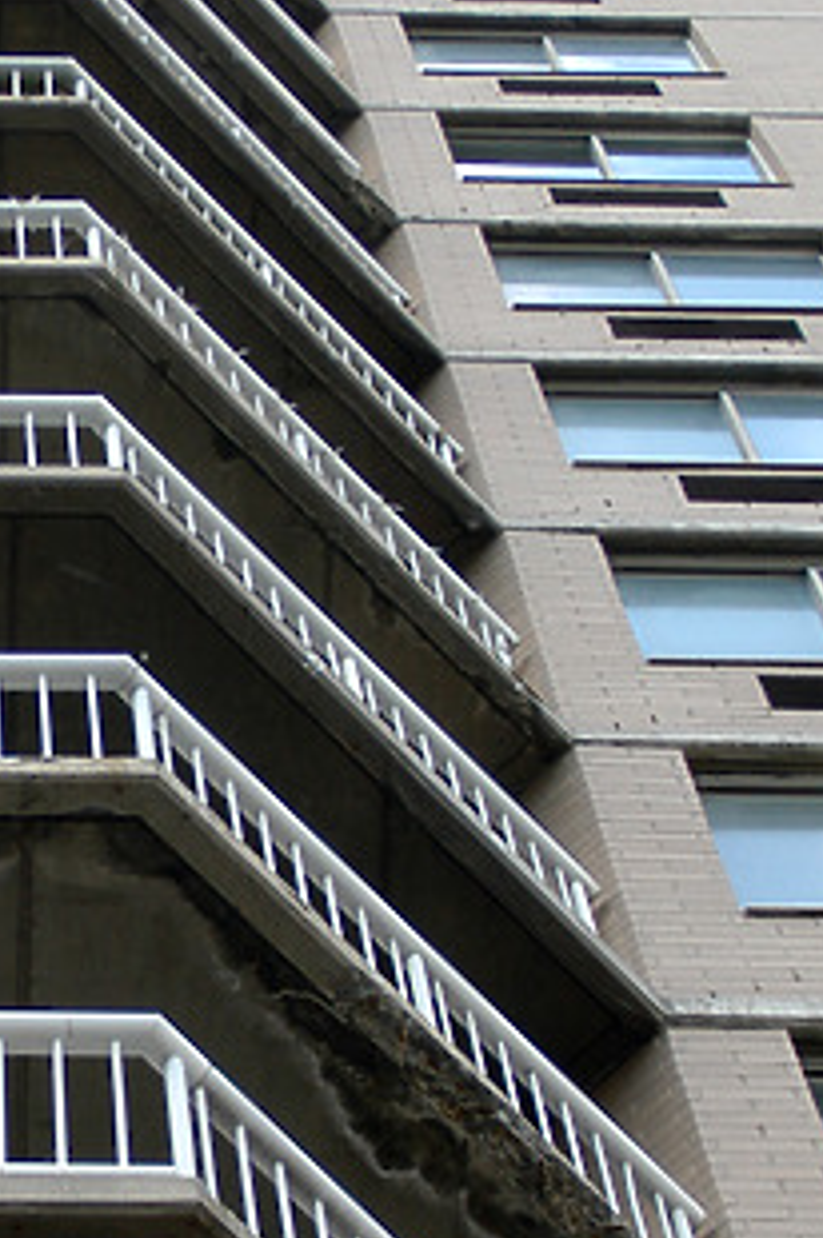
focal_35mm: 152
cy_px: 883
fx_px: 5239
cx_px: -68
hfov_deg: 8.9
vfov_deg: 13.4
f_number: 4.5
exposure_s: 1/80
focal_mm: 35
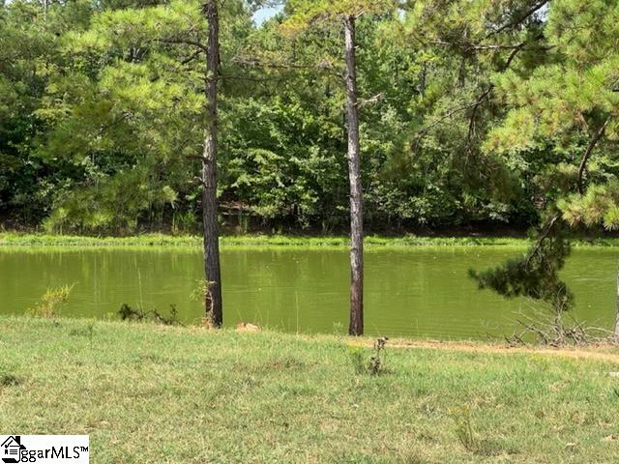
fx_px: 1377
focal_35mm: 77
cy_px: 232
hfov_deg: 25.3
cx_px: 310
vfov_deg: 19.1
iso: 32
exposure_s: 1/304
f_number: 2.8
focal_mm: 9
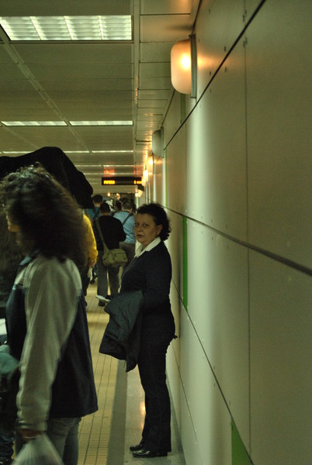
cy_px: 232
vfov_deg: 24.6
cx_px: 156
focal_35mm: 82
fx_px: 1069
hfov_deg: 16.6
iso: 1000
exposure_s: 1/30
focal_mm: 55
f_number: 5.6
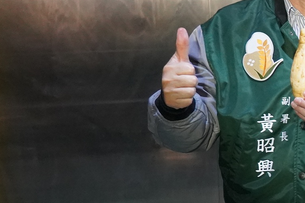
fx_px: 932
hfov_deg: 16.5
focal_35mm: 110
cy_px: 124
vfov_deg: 12.4
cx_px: 492
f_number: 4
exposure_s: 1/200
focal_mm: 31
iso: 8000
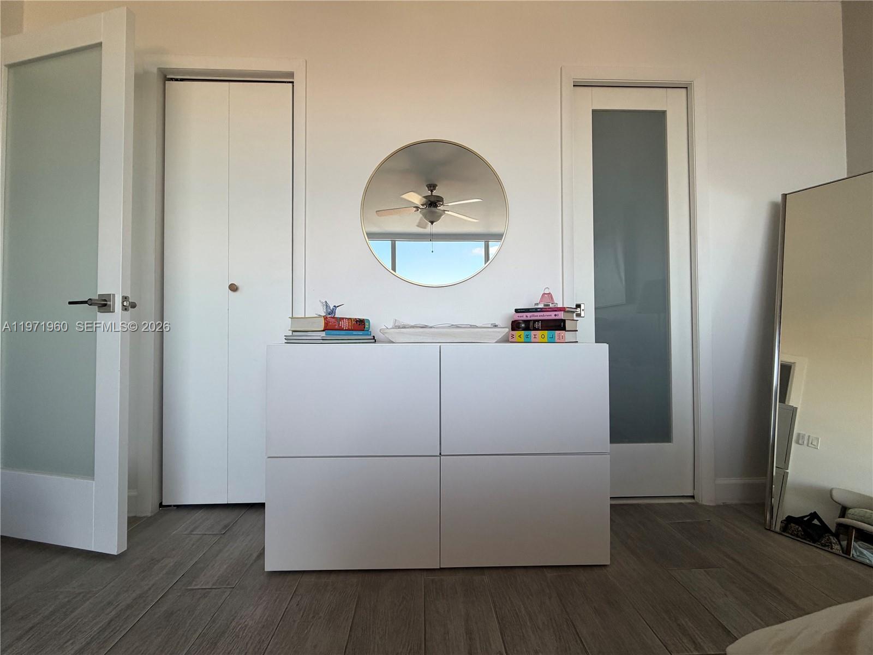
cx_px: 436
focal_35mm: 14
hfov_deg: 102.1
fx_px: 353
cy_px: 328
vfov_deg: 85.7
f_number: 2.2
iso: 125
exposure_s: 1/121
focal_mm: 2.22
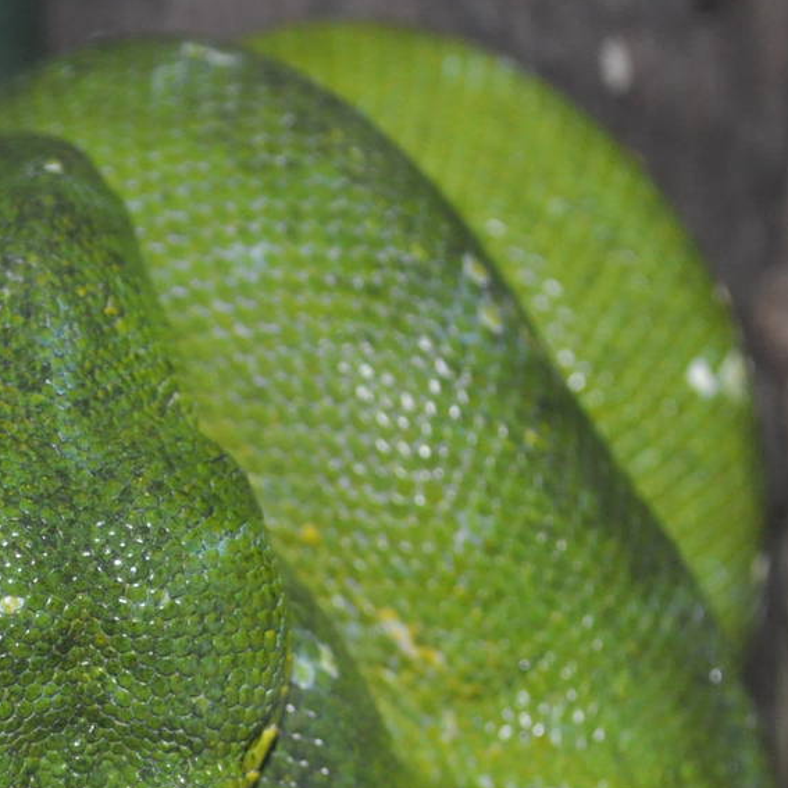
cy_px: 711
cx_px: 42
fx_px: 4816
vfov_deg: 9.3
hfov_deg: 9.3
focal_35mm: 187
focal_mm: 52
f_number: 5.3
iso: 1000
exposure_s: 1/60
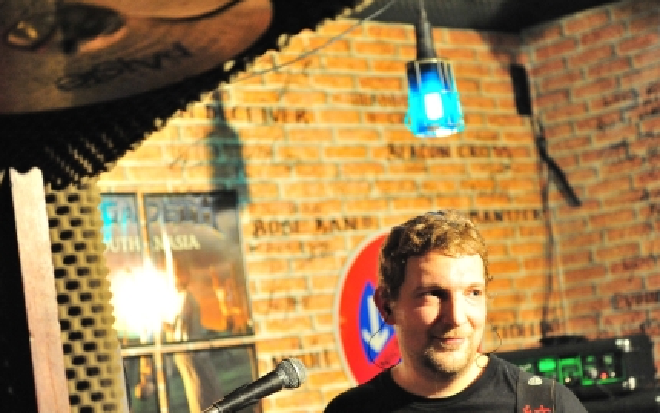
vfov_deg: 15.7
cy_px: 249
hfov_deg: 24.9
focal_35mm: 83
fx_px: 1493
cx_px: 368
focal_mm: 70
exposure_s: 1/125
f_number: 2.8
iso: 6400
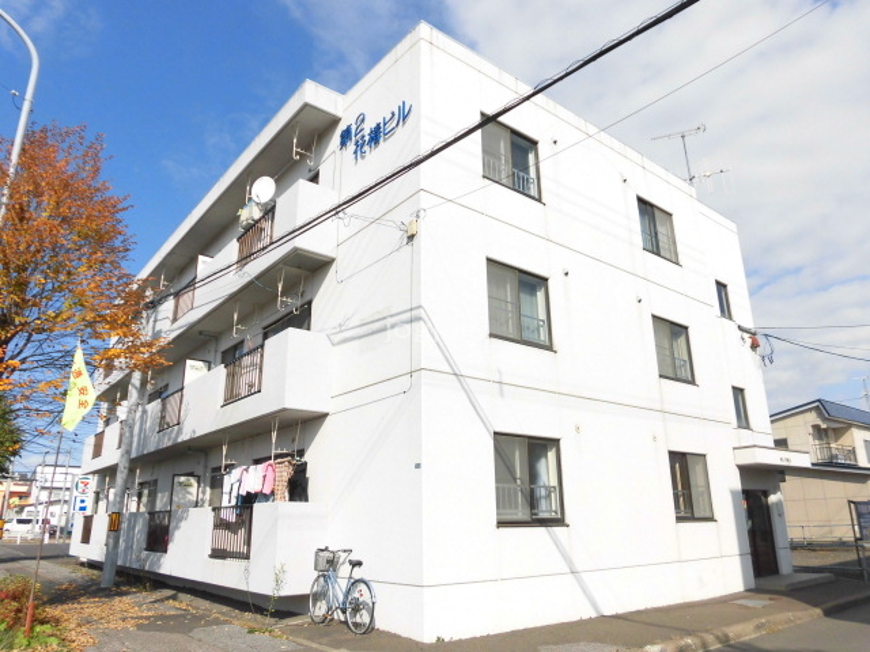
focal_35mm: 24
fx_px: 603
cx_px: 435
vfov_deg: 56.8
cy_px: 326
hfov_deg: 71.6
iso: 100
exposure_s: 1/200
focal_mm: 4.3
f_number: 7.8
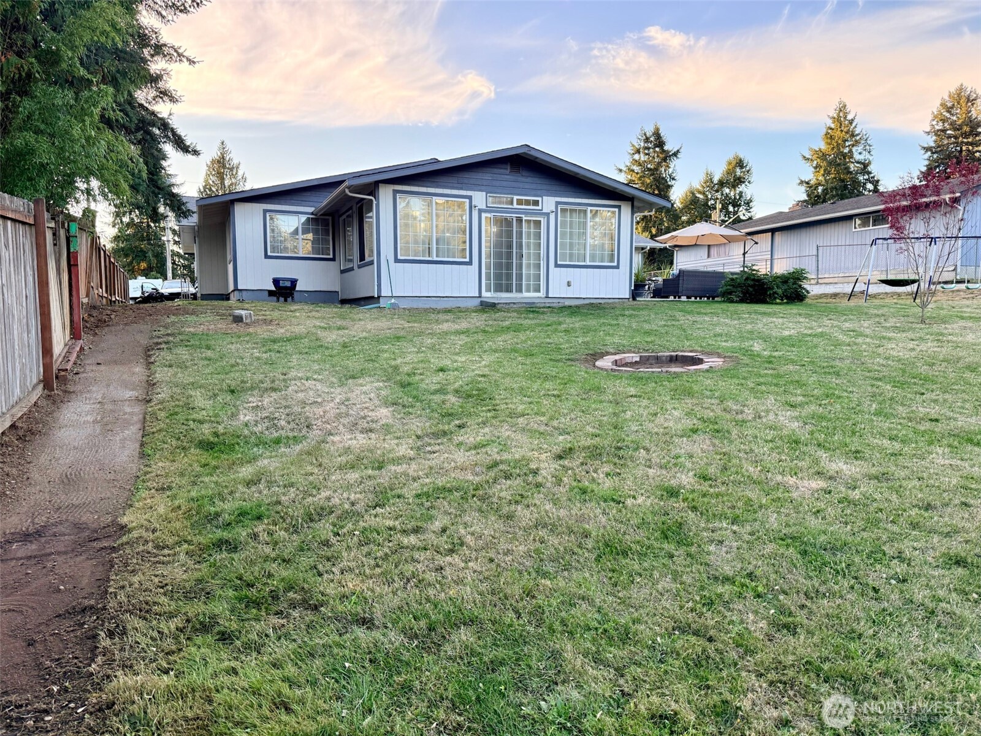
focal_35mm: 24
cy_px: 368
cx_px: 490
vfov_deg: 56.8
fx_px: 680
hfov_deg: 71.6
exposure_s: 1/363
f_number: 1.78
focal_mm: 6.76
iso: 100
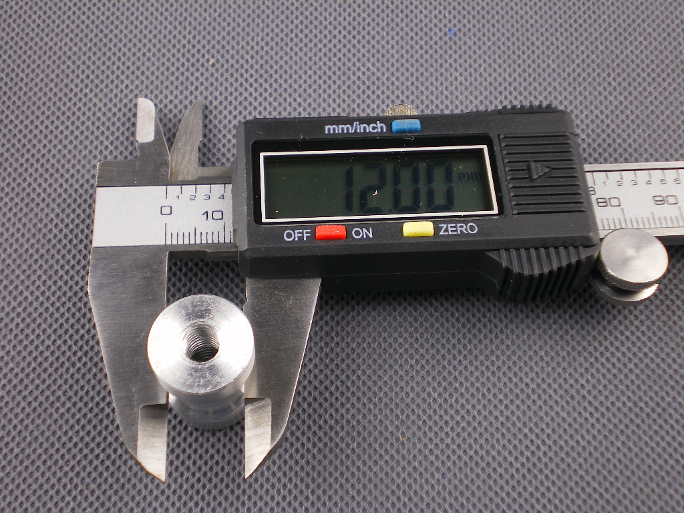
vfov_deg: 26.1
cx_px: 342
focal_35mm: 56
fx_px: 1107
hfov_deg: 34.3
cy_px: 256
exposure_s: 1/50
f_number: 3.9
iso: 64
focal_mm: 9.3
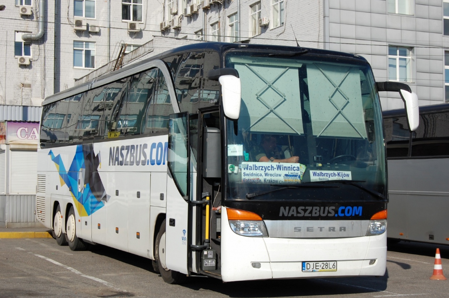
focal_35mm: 63
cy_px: 149
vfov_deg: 21.5
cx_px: 224
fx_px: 785
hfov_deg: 31.9
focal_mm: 42
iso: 200
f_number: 10
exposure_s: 1/400
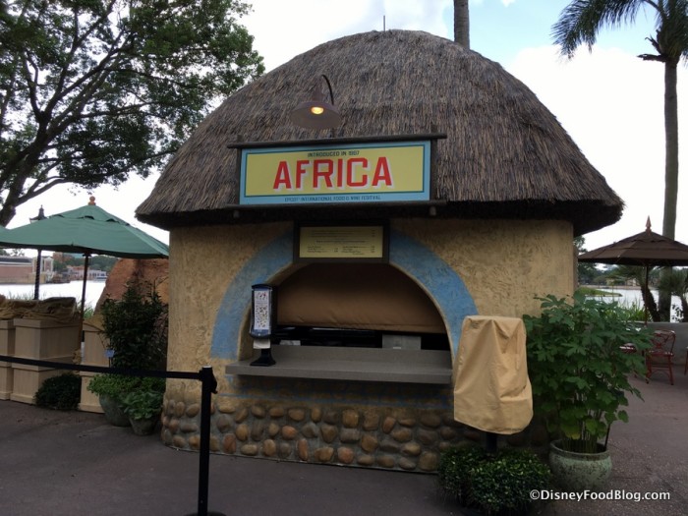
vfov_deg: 48.2
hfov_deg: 61.7
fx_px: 576
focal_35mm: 29
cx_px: 344
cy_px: 258
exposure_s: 1/519
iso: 25
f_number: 2.2
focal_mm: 4.15
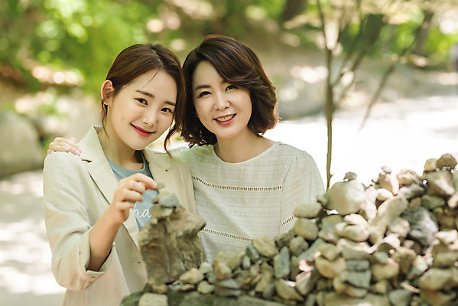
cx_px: 229
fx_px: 1082
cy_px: 153
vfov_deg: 16.1
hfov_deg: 23.9
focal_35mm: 85
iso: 320
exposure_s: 1/250
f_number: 2.5
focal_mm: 85
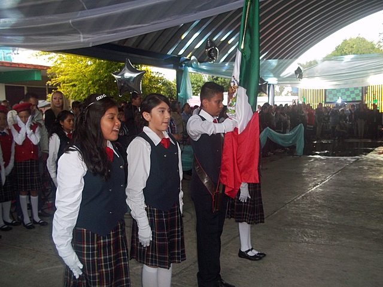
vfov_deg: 39.7
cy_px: 144
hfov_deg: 51.4
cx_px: 192
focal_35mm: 36
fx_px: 398
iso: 160
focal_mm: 6.5
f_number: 3.1
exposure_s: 1/30
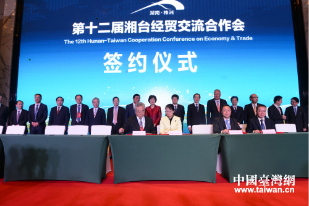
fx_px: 206
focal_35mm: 24
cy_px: 103
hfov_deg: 73.8
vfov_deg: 53.1
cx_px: 154
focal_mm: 24
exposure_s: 1/60
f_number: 7.1
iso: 1000
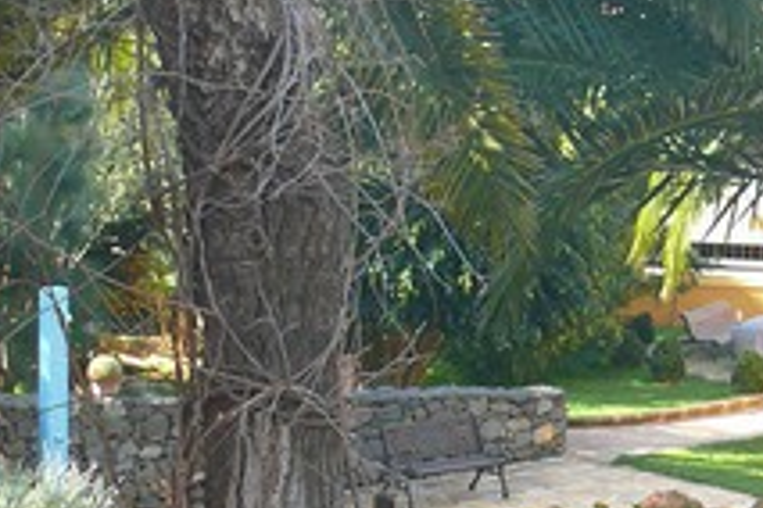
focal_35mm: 128
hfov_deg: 15.7
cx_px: 781
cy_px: 519
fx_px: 2713
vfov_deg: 10.6
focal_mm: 7.4
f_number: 2.8
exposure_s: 1/40
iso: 100
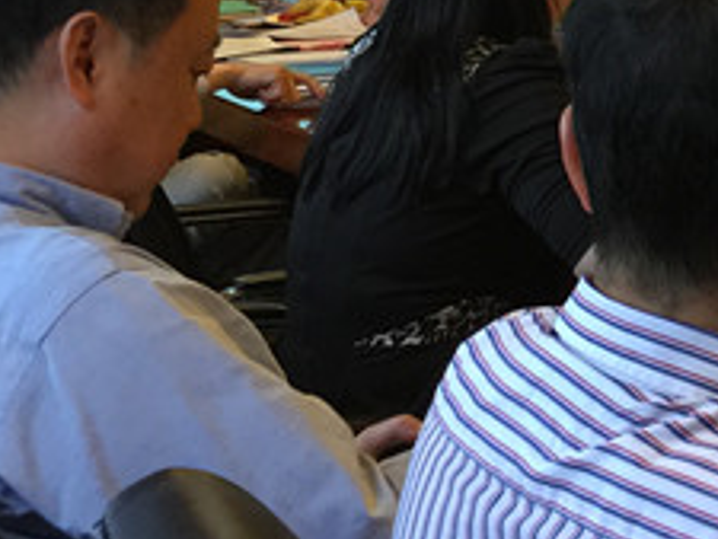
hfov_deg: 17.4
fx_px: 2138
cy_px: -185
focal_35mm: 103
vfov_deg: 13.8
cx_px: 1040
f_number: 2.2
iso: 50
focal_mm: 4.15
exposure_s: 1/15
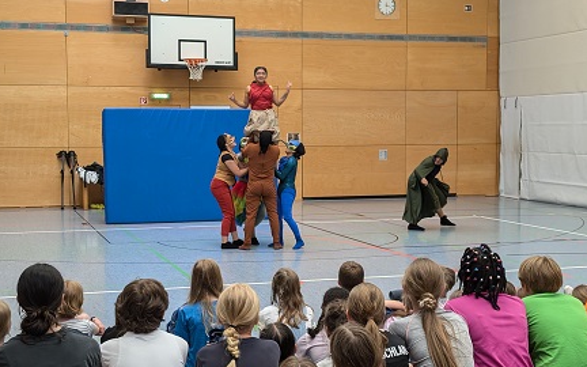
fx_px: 848
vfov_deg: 24.4
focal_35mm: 53
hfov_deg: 38.2
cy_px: 202
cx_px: 295
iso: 108
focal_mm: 6.9
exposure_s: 1/85.6
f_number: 1.68
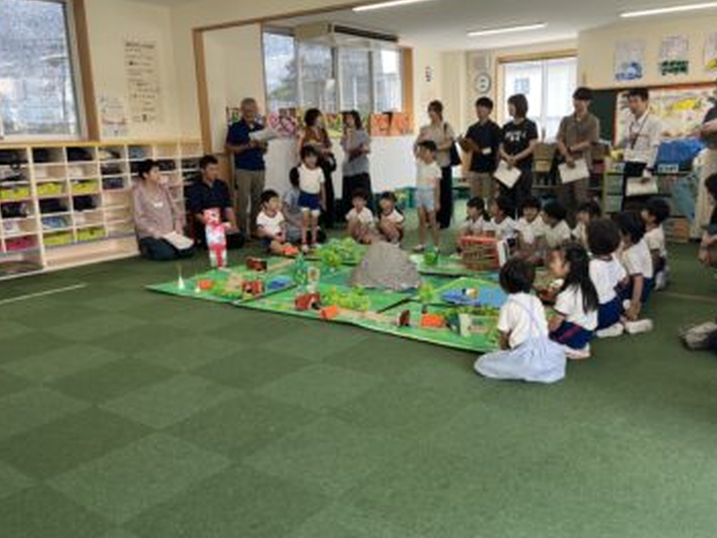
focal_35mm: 31
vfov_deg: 45.4
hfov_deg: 58.2
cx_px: 405
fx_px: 642
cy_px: 272
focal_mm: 5.1
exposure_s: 1/121
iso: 50
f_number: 1.6
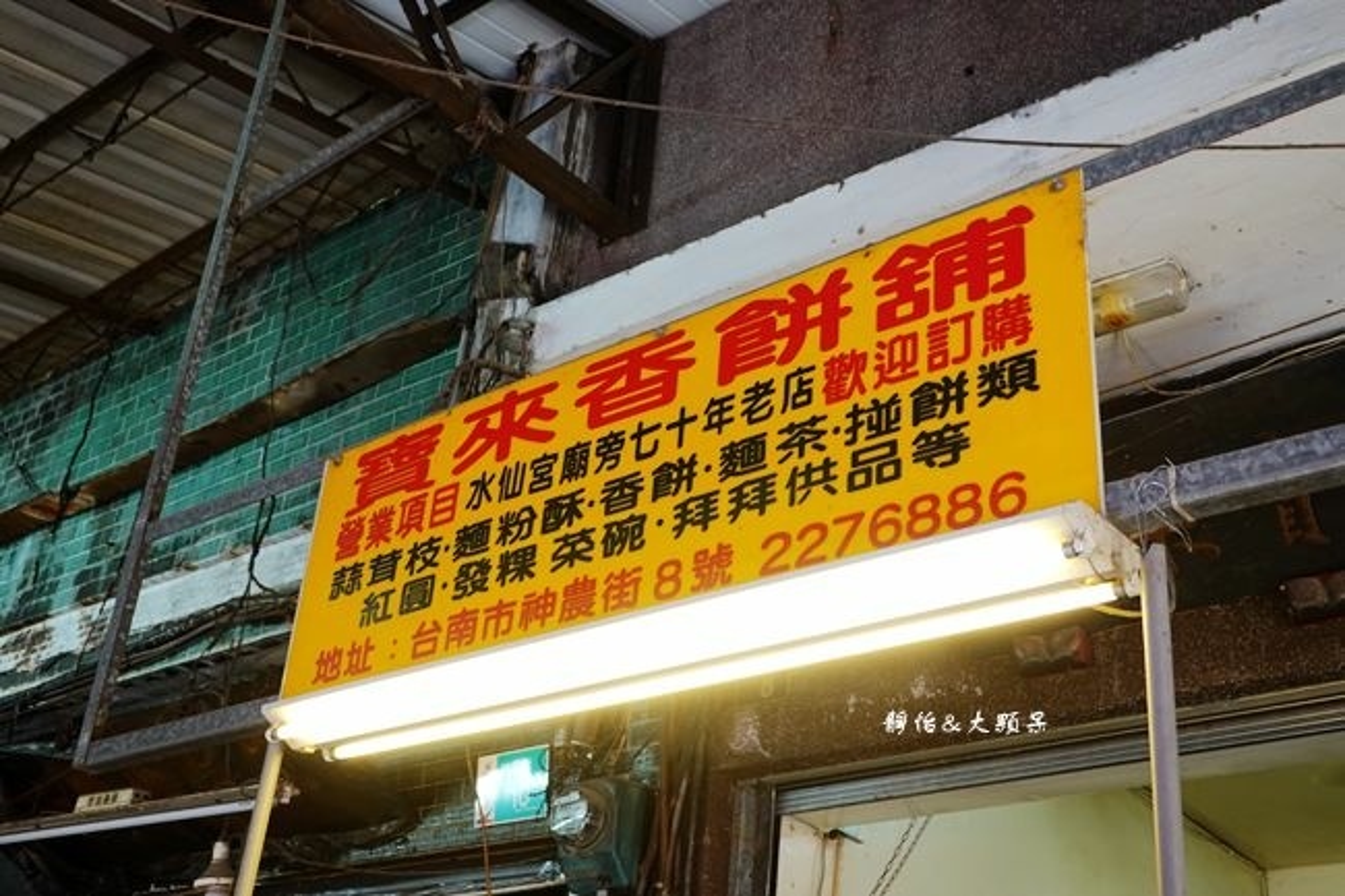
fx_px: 1606
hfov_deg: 45.4
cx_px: 672
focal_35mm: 43
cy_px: 448
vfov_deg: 31.2
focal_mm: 15.9
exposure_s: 1/50
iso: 320
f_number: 4
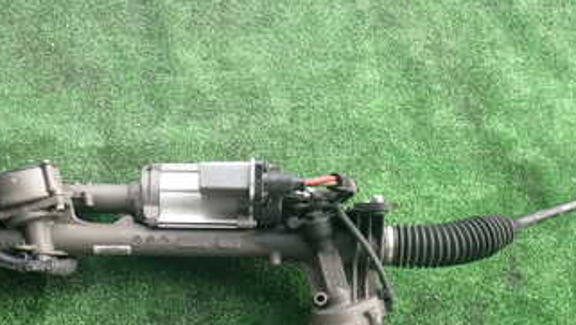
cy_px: 244
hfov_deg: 33.9
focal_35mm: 61
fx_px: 932
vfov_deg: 19.6
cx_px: 176
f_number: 3.2
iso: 100
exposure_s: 1/125
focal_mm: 5.4
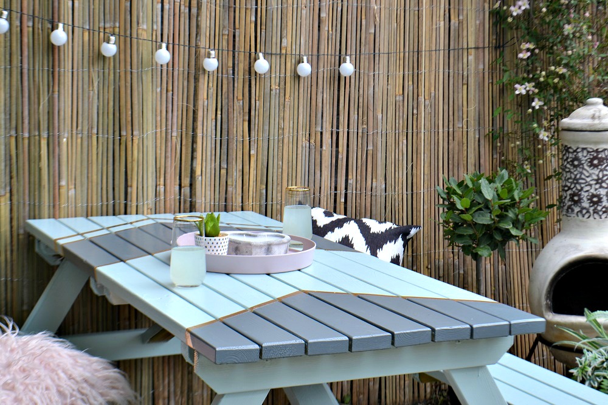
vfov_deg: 19.7
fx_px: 1165
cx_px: 304
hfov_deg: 29.3
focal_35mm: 69
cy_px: 202
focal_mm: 46
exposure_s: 1/160
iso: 100
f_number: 6.3
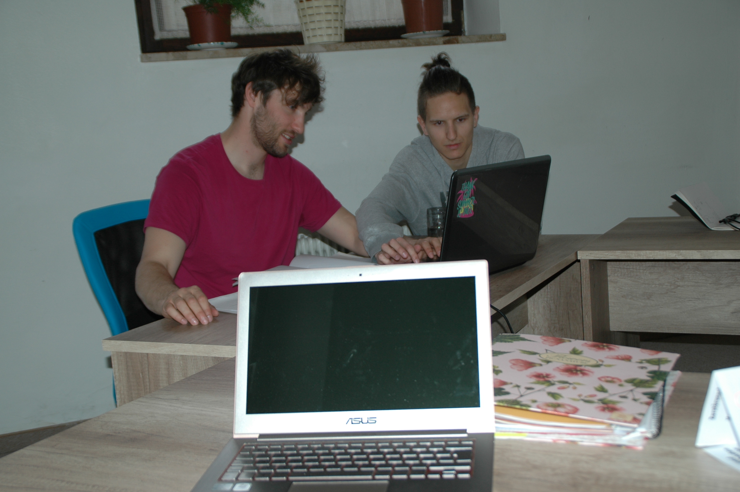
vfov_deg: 28.0
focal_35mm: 48
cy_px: 246
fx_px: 986
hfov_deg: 41.1
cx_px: 370
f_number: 4.2
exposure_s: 1/60
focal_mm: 32
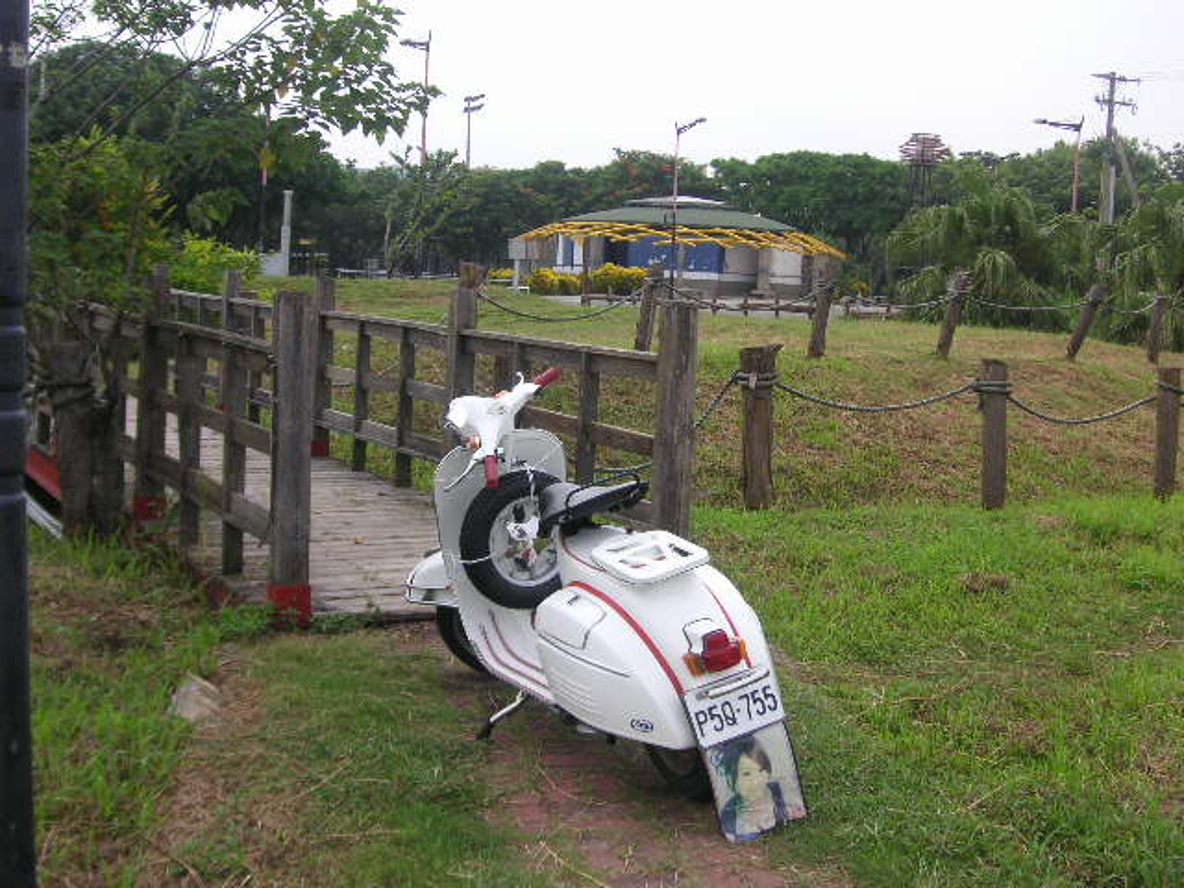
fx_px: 1505
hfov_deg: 42.9
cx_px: 592
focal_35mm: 44
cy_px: 444
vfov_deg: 32.9
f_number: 3.1
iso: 50
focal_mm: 7.3
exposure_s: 1/750
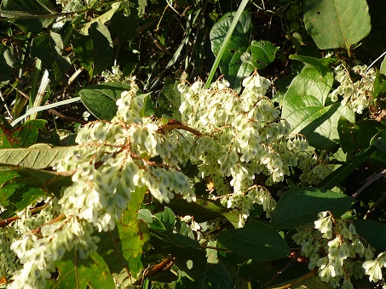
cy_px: 150
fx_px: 580
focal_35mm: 52
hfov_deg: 36.8
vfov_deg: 28.0
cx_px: 192
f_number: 2.8
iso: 100
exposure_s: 1/500
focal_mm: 4.5
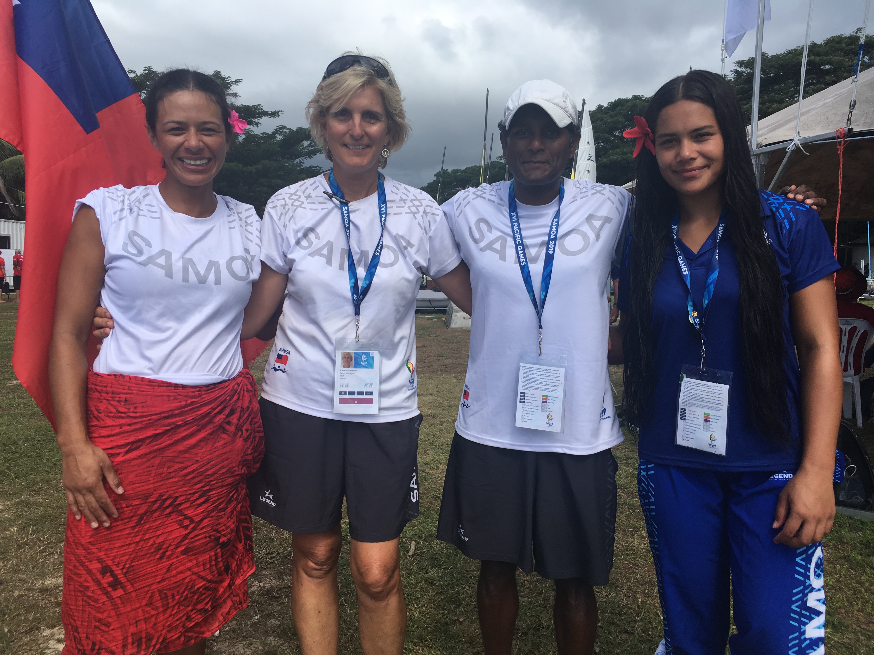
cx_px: 437
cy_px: 328
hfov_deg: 61.7
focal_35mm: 29
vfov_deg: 48.2
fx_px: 732
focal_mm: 4.15
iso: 25
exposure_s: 1/1479
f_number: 2.2
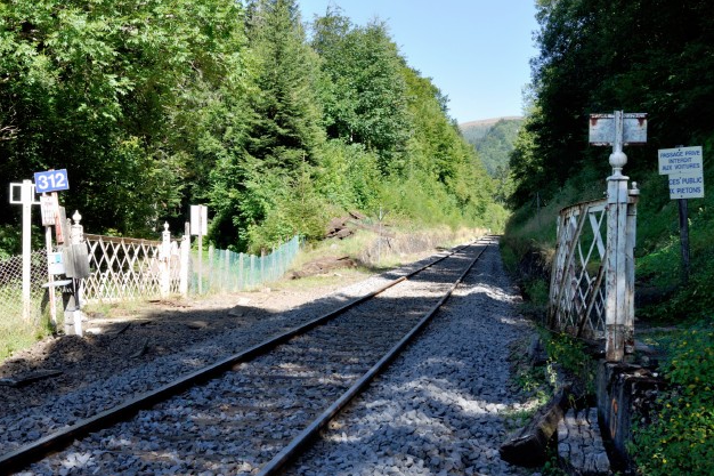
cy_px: 241
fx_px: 883
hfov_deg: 44.0
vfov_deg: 30.2
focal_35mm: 45
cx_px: 359
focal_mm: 29
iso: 200
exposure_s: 1/200
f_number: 7.1
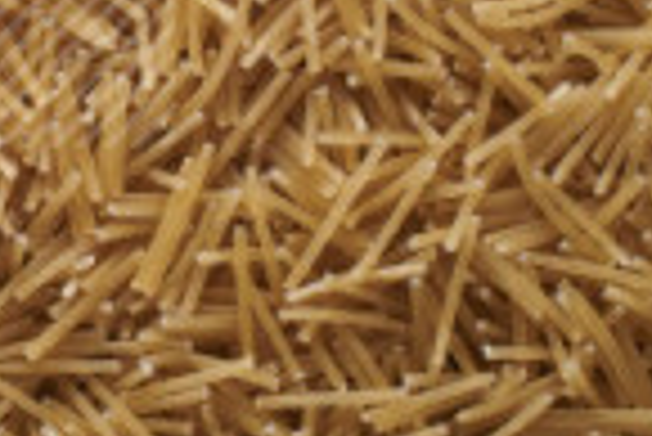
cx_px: -949
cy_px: -625
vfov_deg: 4.9
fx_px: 4985
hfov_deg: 7.0
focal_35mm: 275
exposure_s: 1/100
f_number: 8
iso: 160
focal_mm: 50
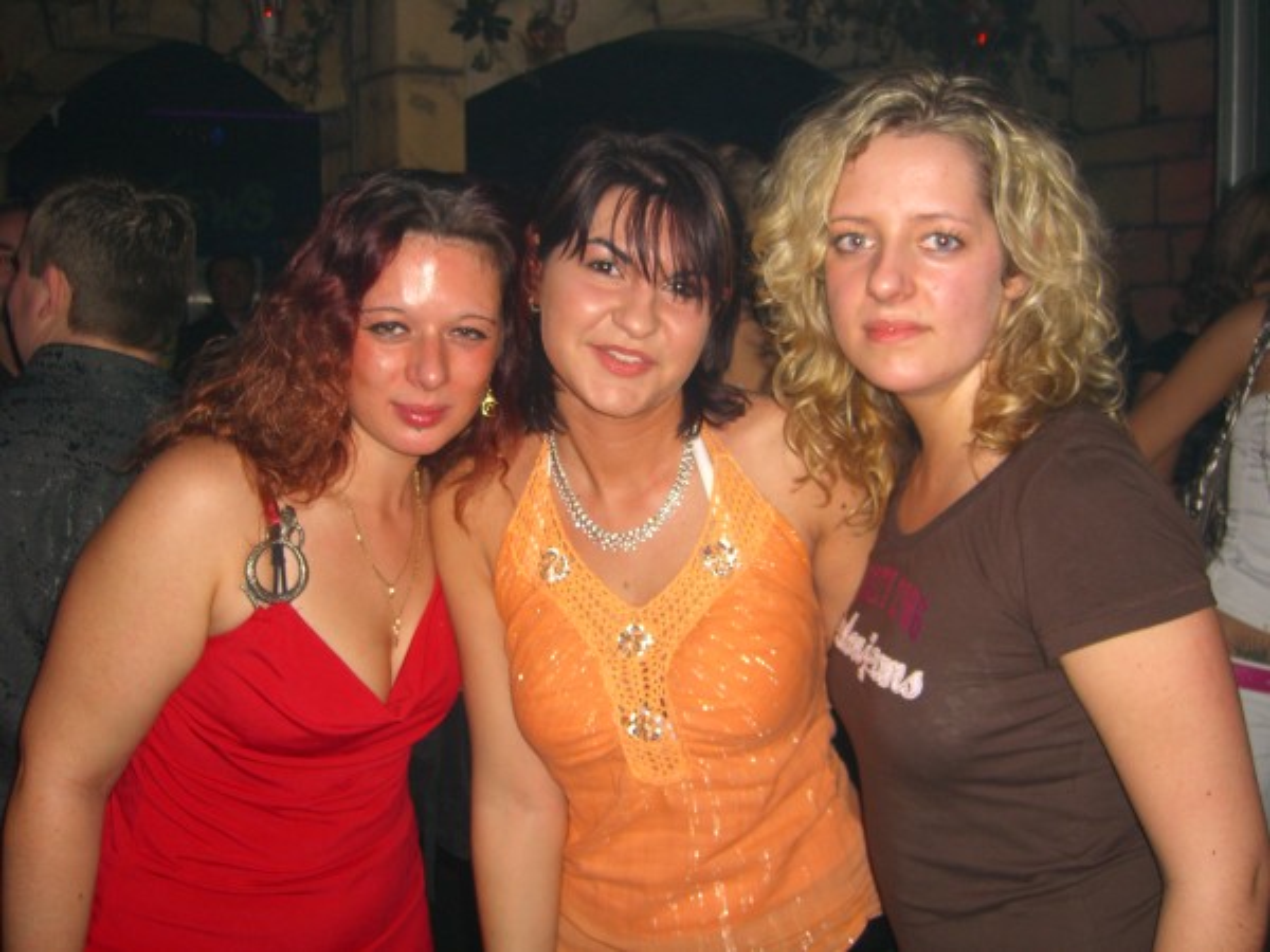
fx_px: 1394
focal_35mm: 38
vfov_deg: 37.7
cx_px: 635
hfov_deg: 49.0
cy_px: 476
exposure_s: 1/60
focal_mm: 7.9
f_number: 2.8
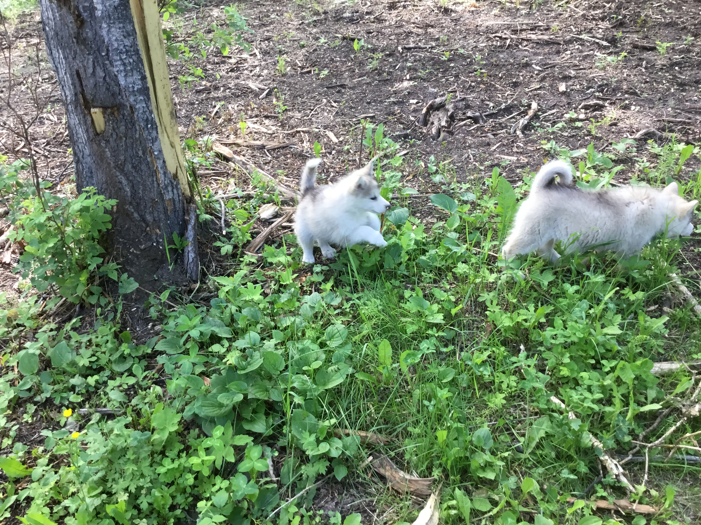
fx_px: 628
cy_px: 262
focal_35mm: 31
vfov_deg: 45.4
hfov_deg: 58.4
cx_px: 350
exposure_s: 1/40
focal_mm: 3.3
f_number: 2.4
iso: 25
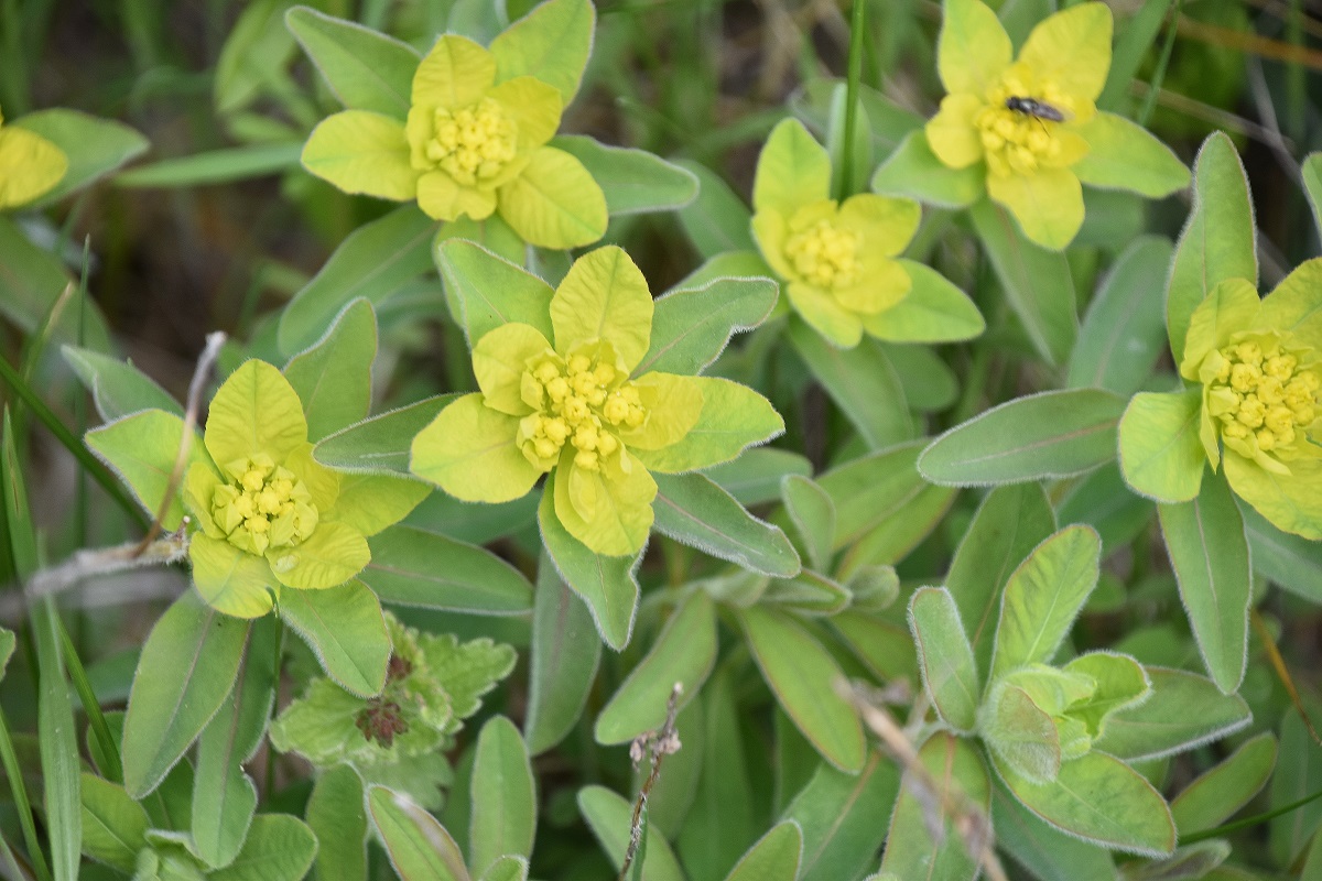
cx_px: 661
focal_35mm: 450
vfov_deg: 3.1
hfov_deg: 4.6
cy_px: 440
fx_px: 16524
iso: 320
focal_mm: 300
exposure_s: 1/250
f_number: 8
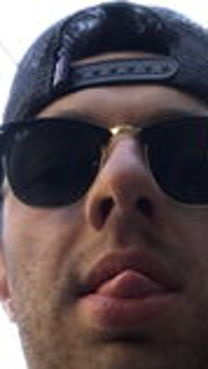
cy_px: 279
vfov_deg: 23.9
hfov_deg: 13.7
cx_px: 159
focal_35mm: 88
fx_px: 862
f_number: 2.2
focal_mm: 2.87
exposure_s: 1/33
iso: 32
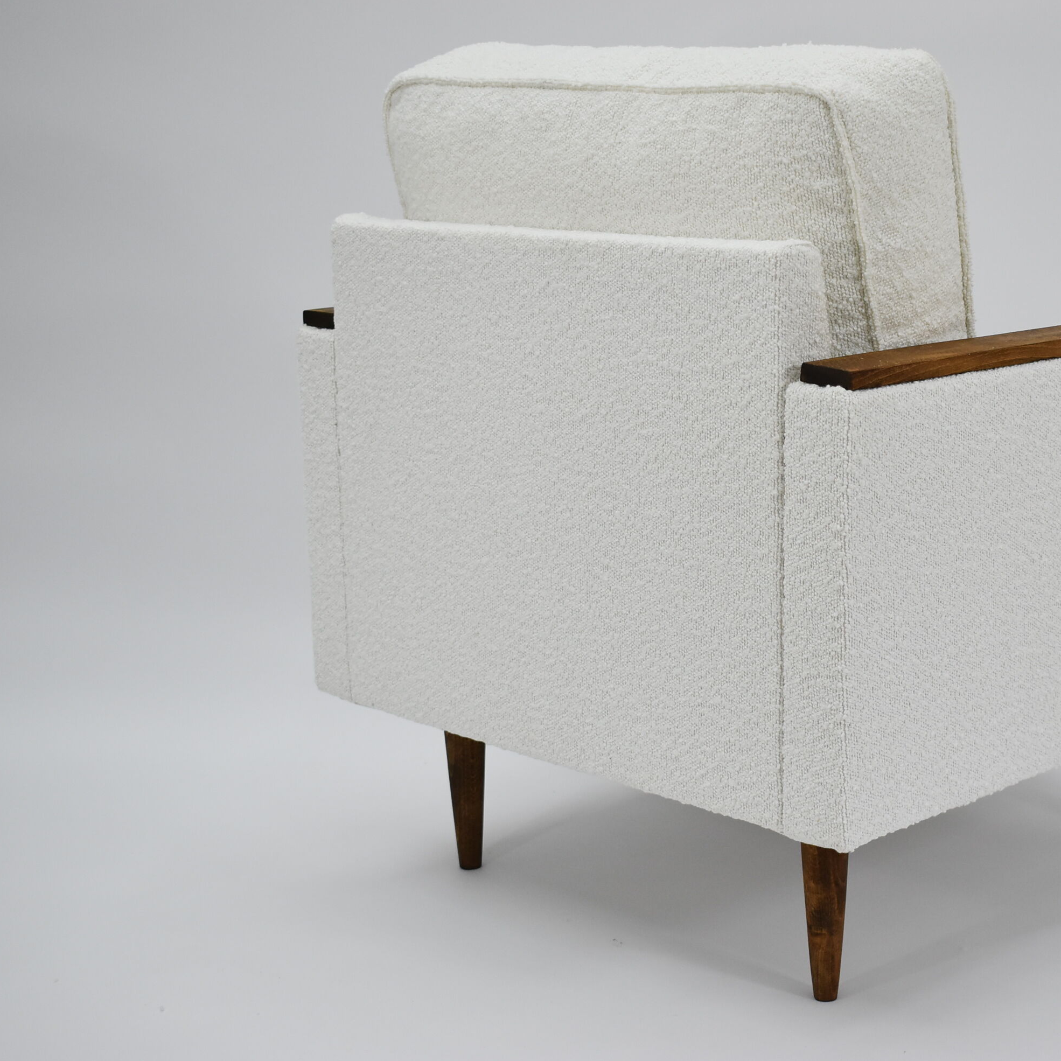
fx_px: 2150
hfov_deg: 27.4
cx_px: 756
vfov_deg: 27.7
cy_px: 529
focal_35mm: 62
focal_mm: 32
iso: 800
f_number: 5
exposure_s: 1/125
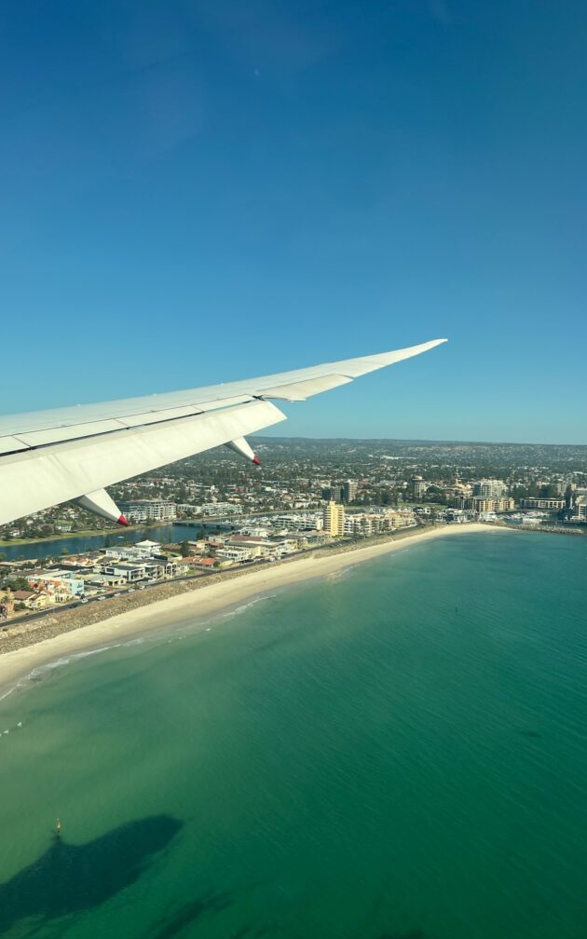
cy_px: 468
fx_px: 717
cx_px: 261
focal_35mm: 28
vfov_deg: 66.5
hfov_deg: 44.5
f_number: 1.5
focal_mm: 5.7
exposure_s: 1/3165
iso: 50
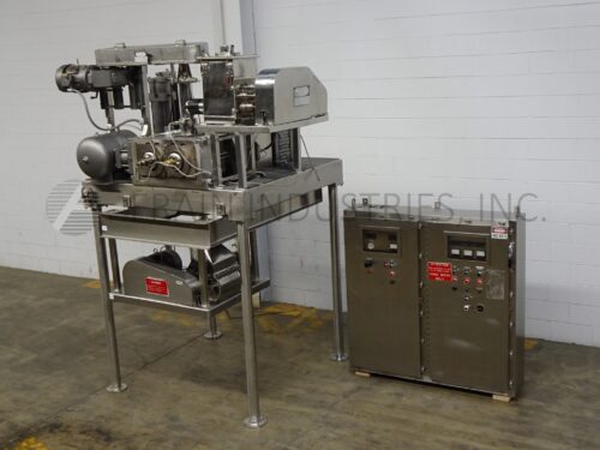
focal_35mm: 44
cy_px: 225
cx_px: 300
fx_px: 763
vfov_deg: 32.9
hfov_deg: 42.9
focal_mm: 7.29
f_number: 4.5
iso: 250
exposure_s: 1/50
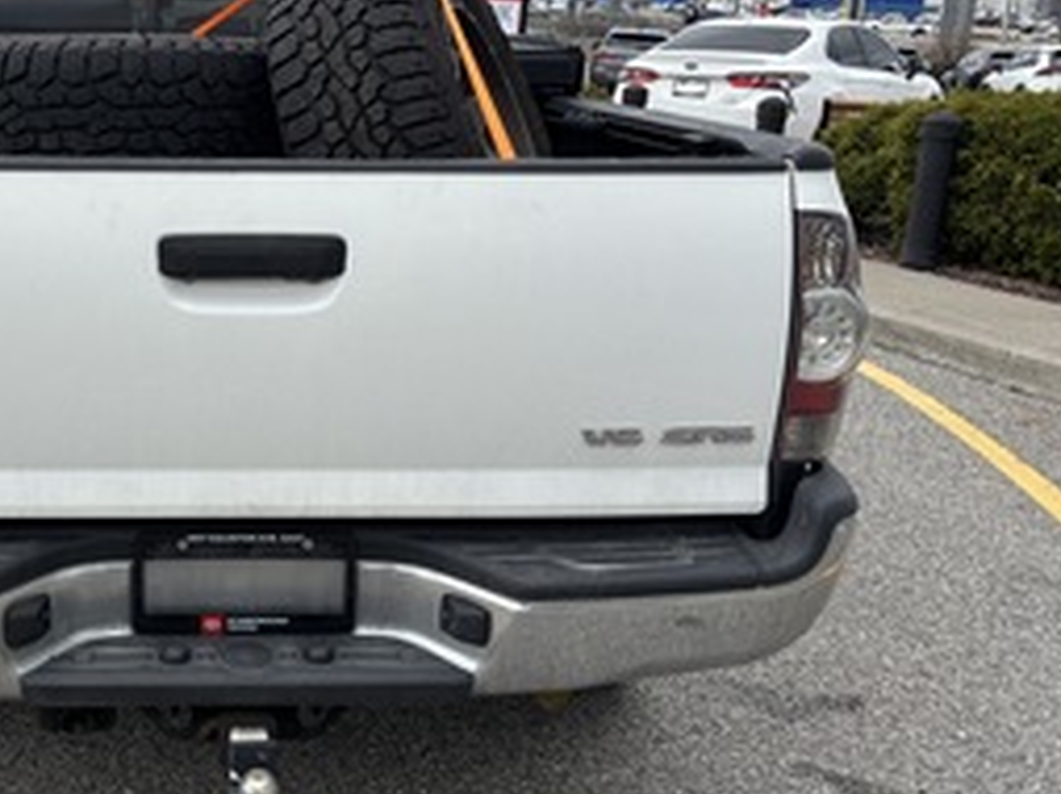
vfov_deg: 33.4
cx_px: 205
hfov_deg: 41.9
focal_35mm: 43
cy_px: 320
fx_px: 1317
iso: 50
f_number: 1.6
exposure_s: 1/2398
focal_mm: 5.96
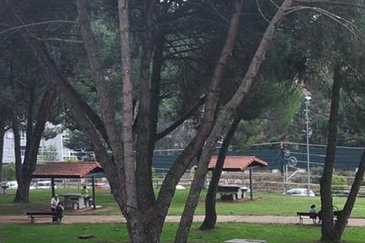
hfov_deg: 17.6
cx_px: 410
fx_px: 1135
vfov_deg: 12.2
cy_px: 184
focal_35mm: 112
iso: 320
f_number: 7.1
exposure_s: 1/320
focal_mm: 35
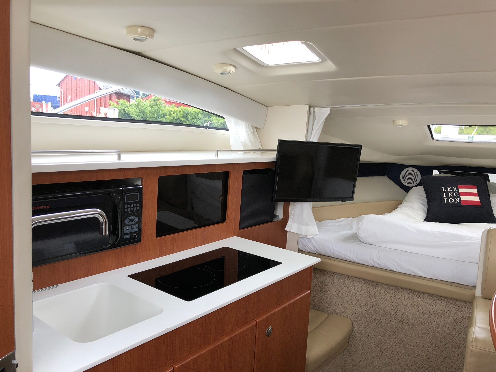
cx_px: 248
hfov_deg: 63.4
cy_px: 186
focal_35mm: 28
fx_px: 401
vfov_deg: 49.7
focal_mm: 4
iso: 25
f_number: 1.8
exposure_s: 1/40
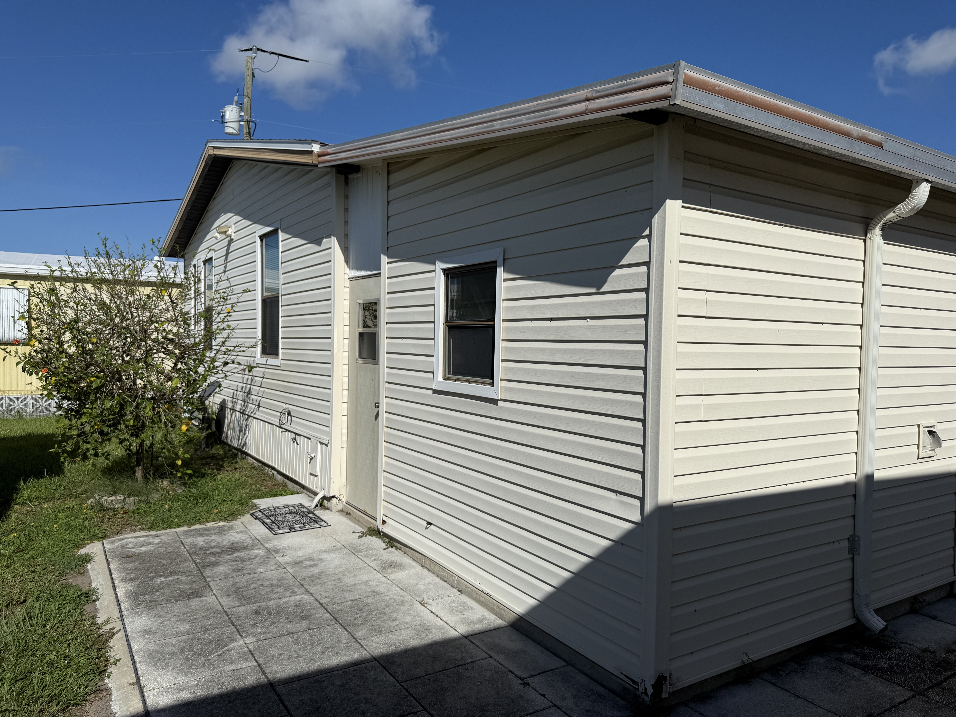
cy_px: 358
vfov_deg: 56.8
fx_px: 663
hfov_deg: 71.6
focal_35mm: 24
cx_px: 478
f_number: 1.78
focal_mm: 6.76
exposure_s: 1/14286
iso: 80
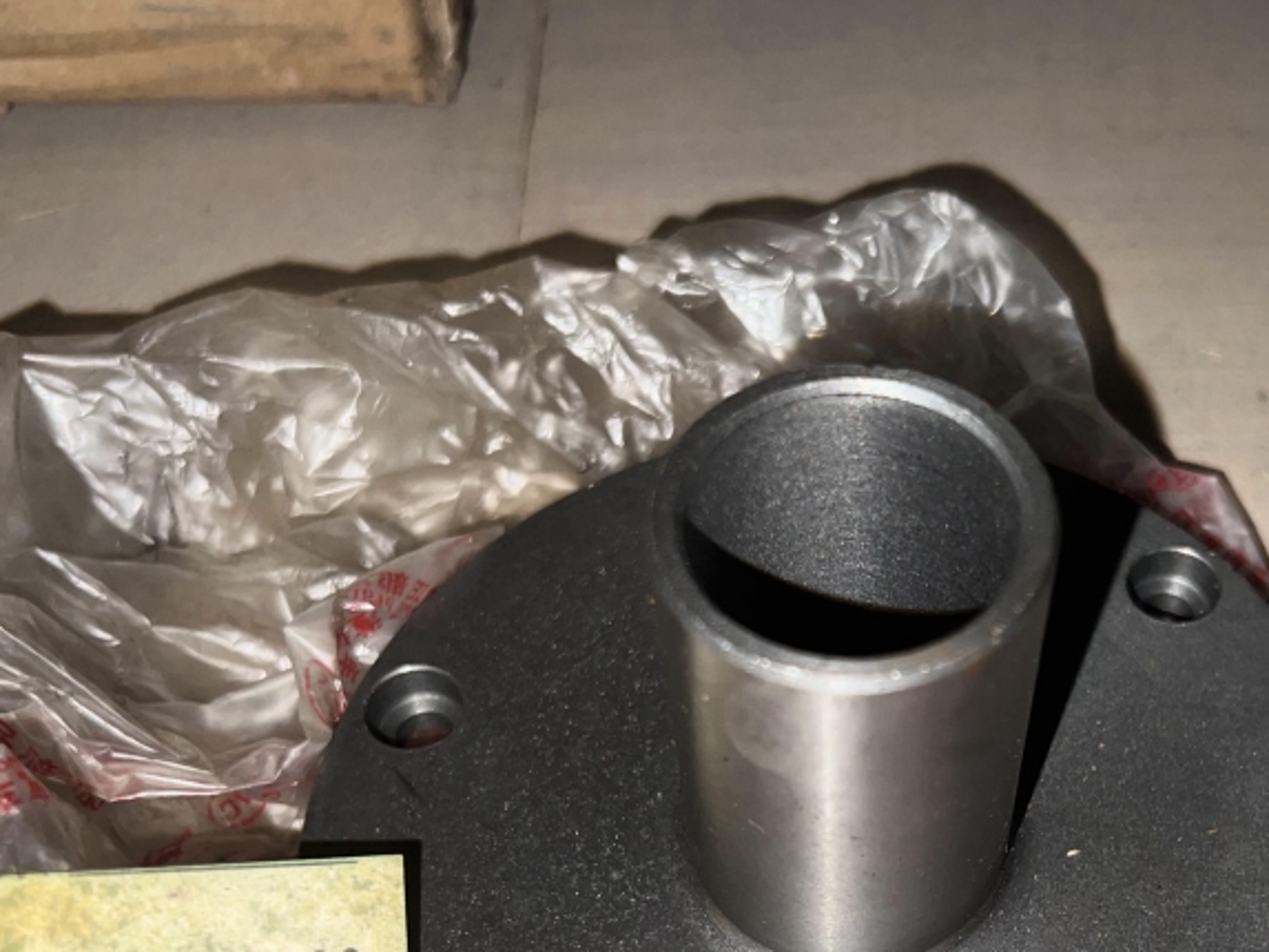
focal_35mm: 45
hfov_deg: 41.5
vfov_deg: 31.4
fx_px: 1650
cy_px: 762
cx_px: 855
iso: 32
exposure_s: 1/57
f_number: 1.5
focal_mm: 5.7
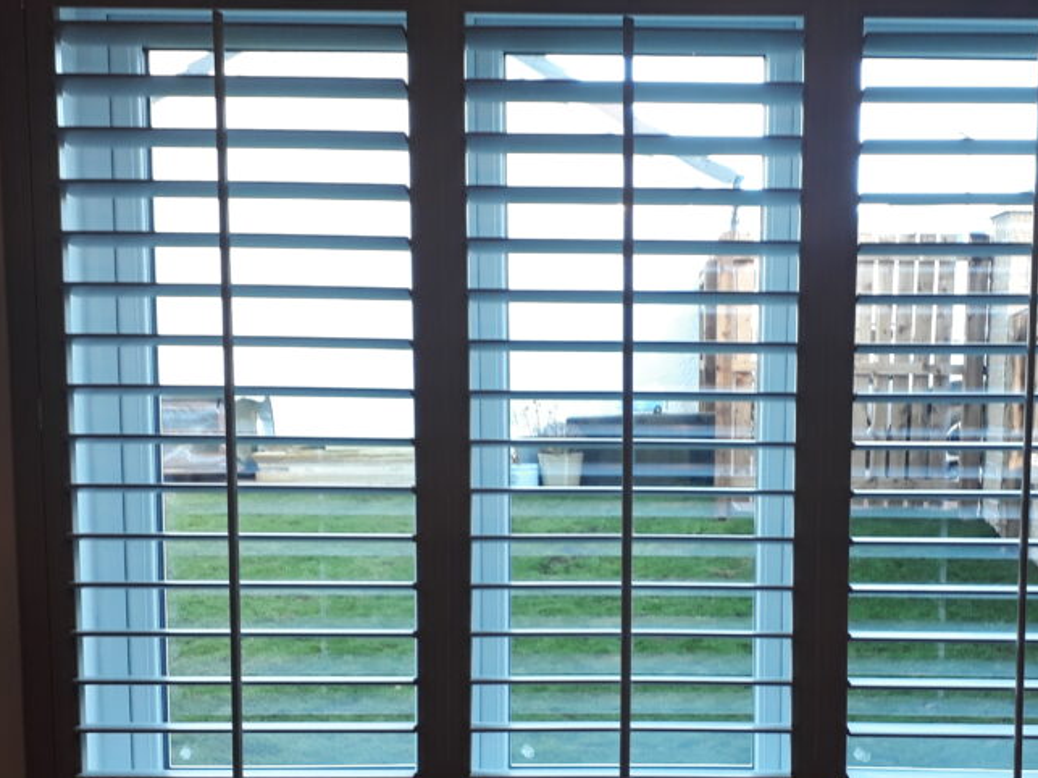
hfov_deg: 43.6
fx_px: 1289
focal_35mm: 43
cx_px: 641
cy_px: 463
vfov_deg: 33.5
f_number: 1.9
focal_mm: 3.6
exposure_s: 1/33
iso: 64
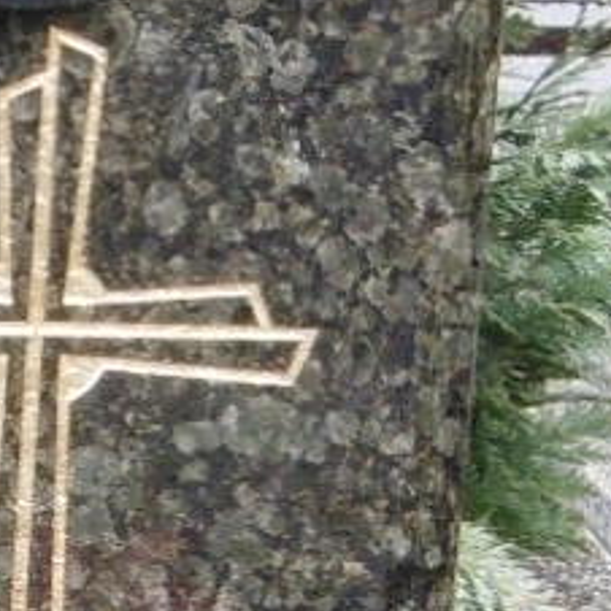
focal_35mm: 305
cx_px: -303
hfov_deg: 5.7
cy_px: 638
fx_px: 6091
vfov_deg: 5.7
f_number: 3.7
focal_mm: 6.8
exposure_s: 1/60
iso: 100
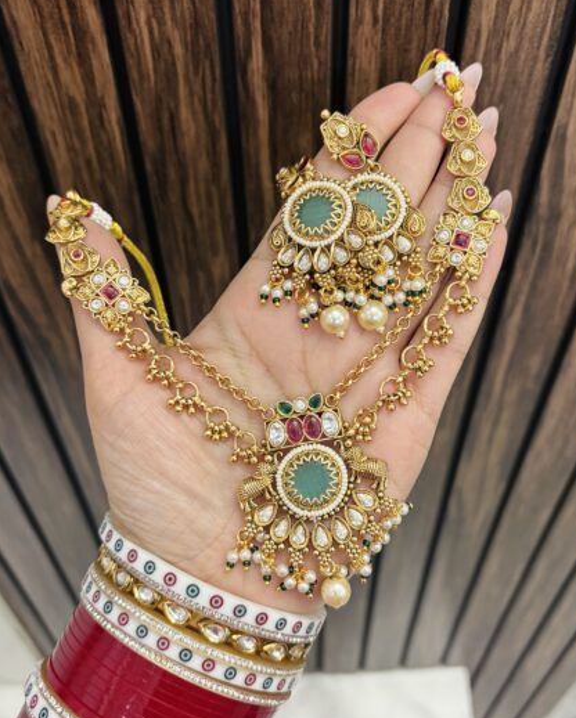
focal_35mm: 28
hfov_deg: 51.6
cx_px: 296
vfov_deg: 62.1
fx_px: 596
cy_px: 335
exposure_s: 1/50
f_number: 1.6
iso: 160
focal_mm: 5.96
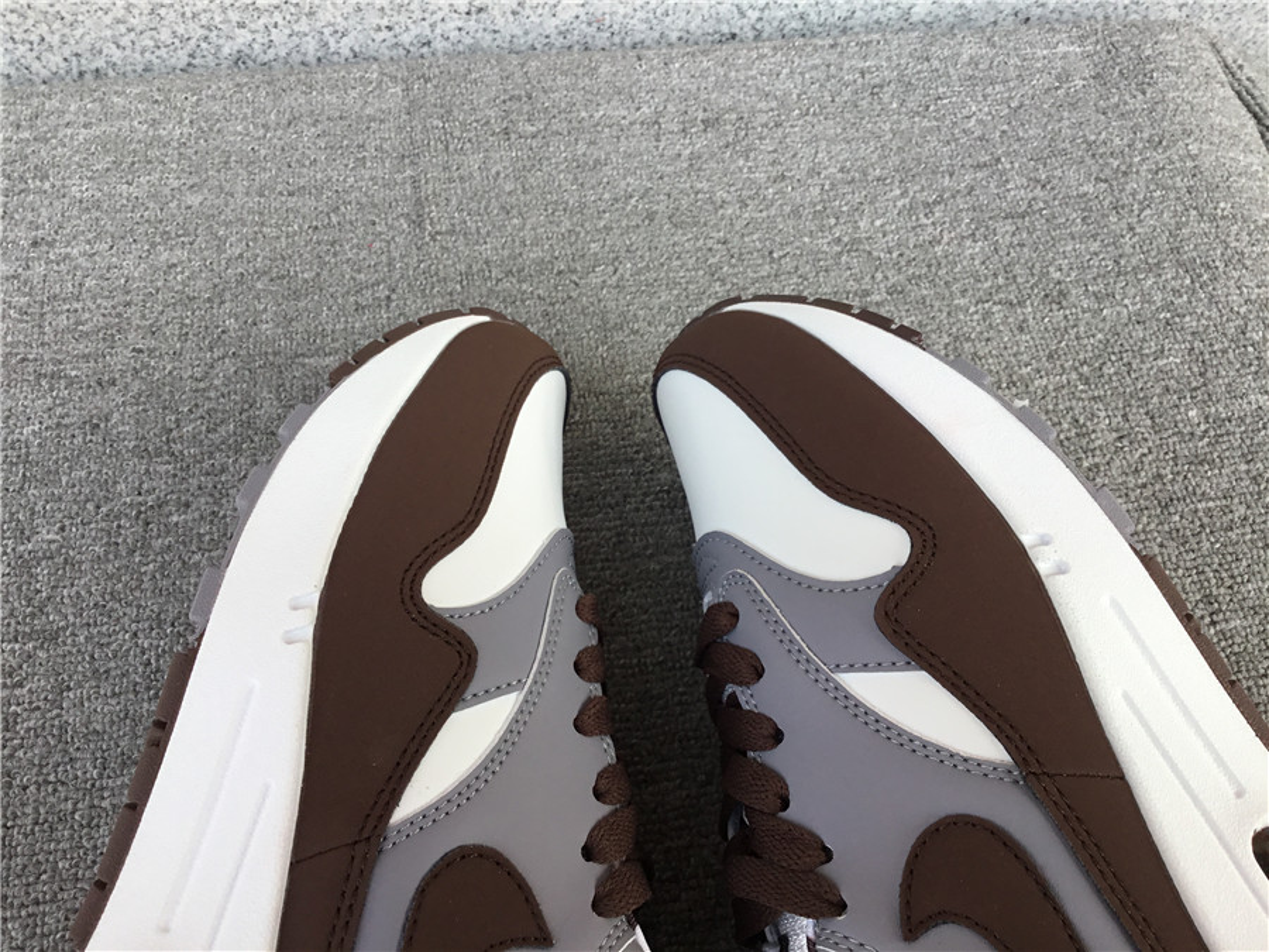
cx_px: 634
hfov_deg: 58.4
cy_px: 476
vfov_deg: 45.4
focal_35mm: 31
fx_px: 1136
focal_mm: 3.3
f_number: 2.4
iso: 25
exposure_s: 1/243
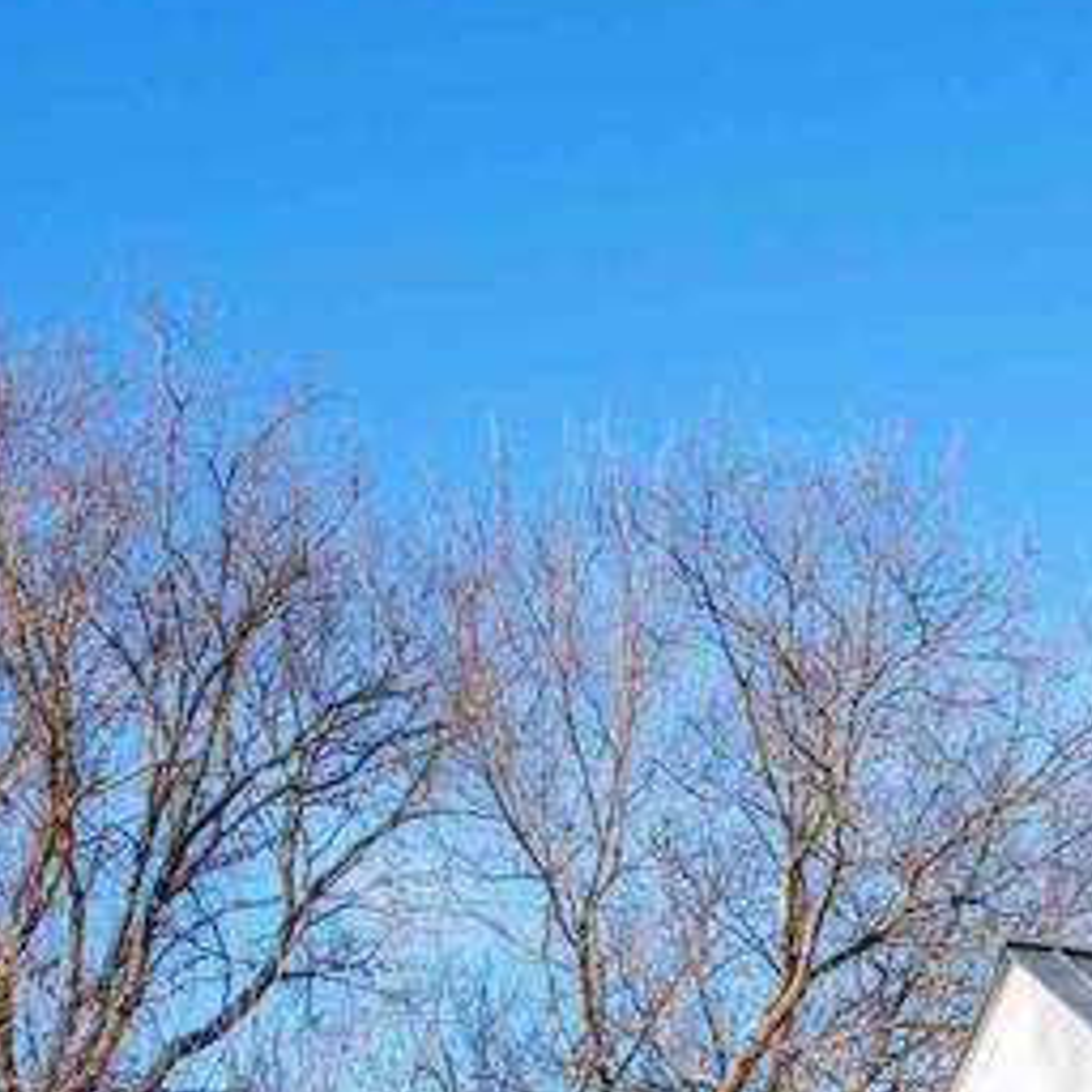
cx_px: 1519
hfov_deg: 16.0
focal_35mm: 102
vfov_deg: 15.9
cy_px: 1555
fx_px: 3640
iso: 2000
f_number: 9
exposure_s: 1/8000
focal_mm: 24
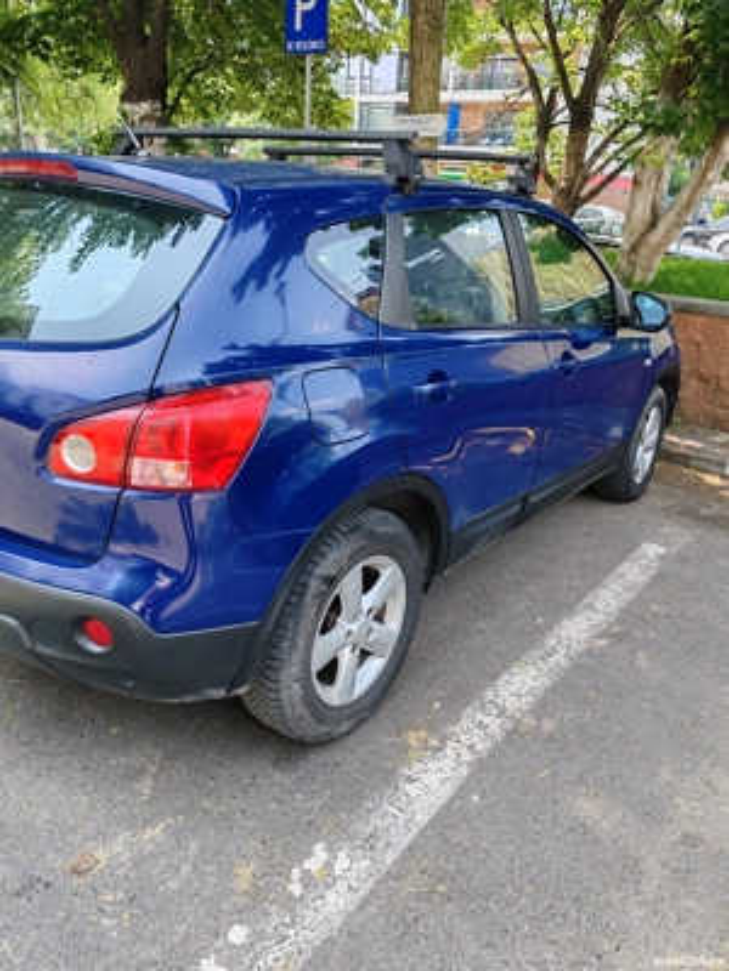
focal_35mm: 27
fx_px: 758
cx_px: 364
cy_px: 486
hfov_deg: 51.4
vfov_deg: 65.3
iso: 80
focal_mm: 6.12
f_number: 1.9
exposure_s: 1/240
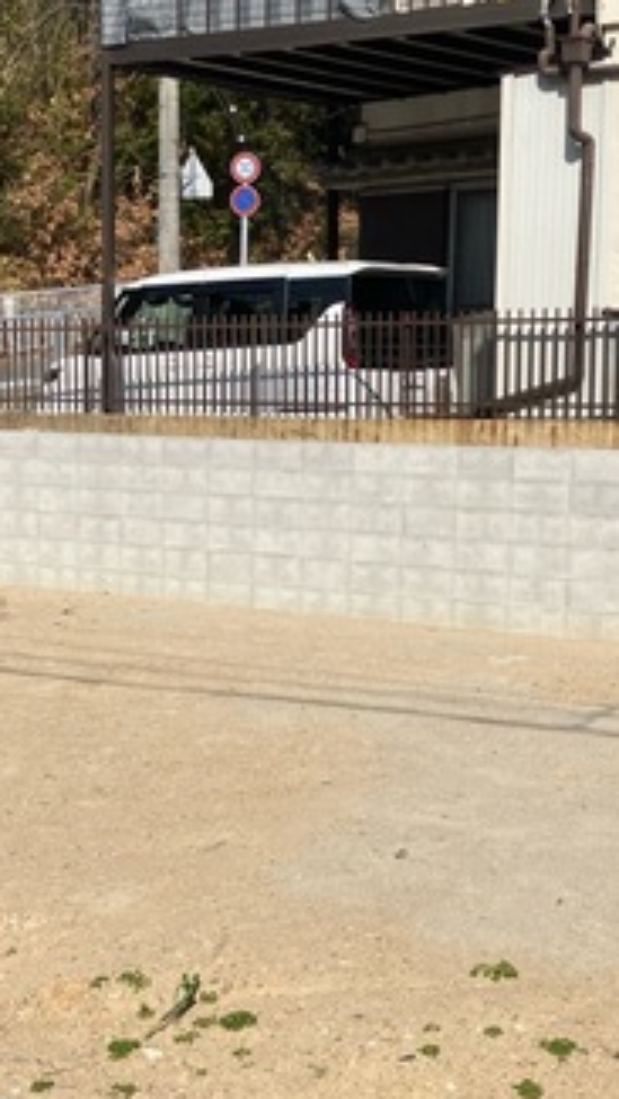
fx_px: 1749
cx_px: 281
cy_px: 629
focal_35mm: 60
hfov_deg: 20.1
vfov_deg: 34.8
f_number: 1.8
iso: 32
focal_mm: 3.99
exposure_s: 1/3247
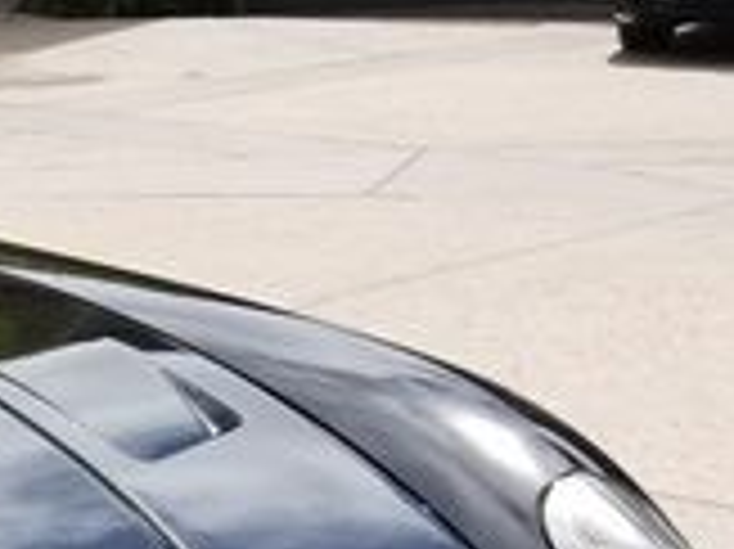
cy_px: 855
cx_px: -401
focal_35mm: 102
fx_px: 2161
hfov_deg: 17.2
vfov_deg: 13.5
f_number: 1.7
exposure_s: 1/2688
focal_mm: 4.3
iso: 50
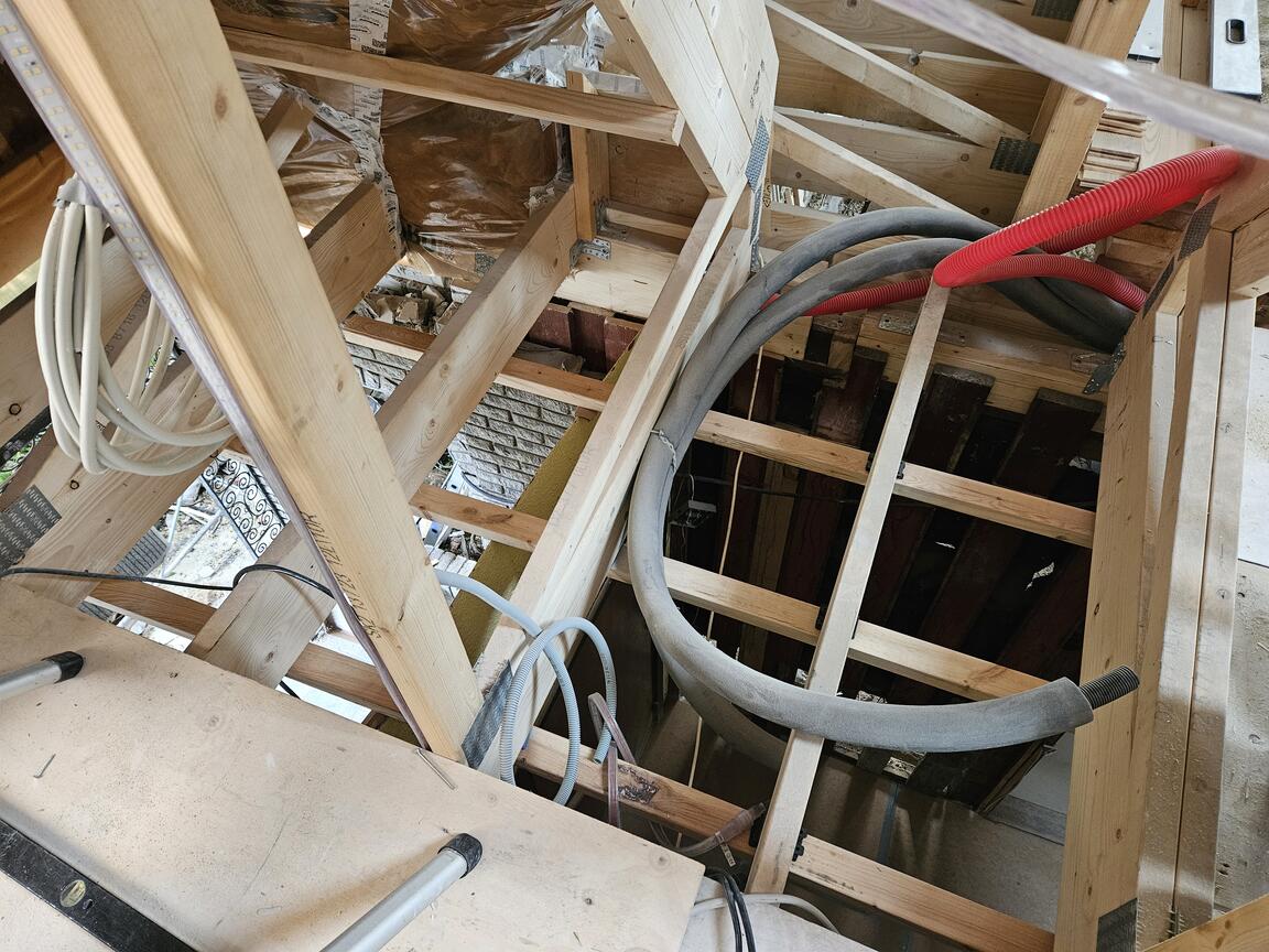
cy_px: 476
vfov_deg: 58.9
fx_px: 843
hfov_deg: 73.9
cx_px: 634
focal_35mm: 23
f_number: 1.8
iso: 800
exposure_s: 1/50
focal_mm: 5.4
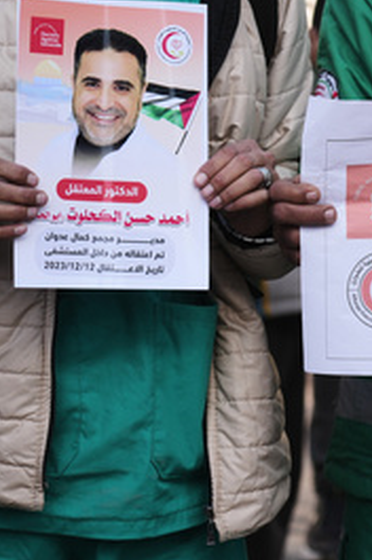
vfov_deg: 10.1
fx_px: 3155
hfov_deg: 6.7
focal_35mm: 203
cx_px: 399
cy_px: 263
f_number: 4.5
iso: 400
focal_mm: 105
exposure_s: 1/800
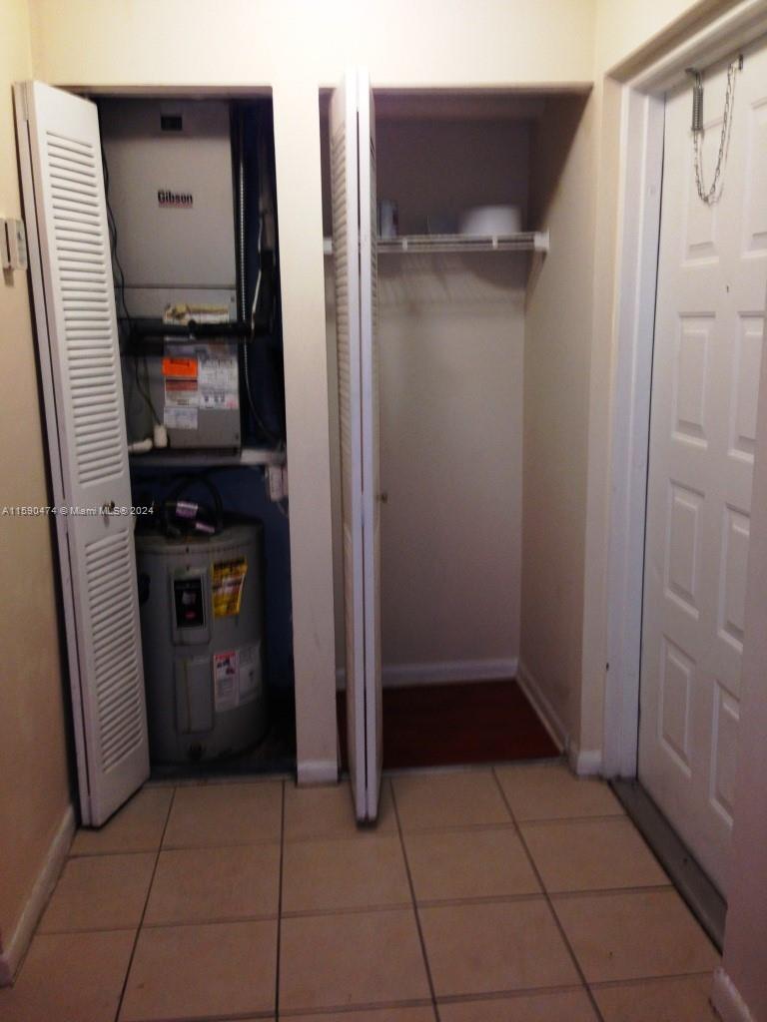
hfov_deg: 42.9
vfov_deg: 55.4
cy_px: 511
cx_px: 384
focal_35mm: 33
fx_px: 975
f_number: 2.4
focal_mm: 4.12
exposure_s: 1/20
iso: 64
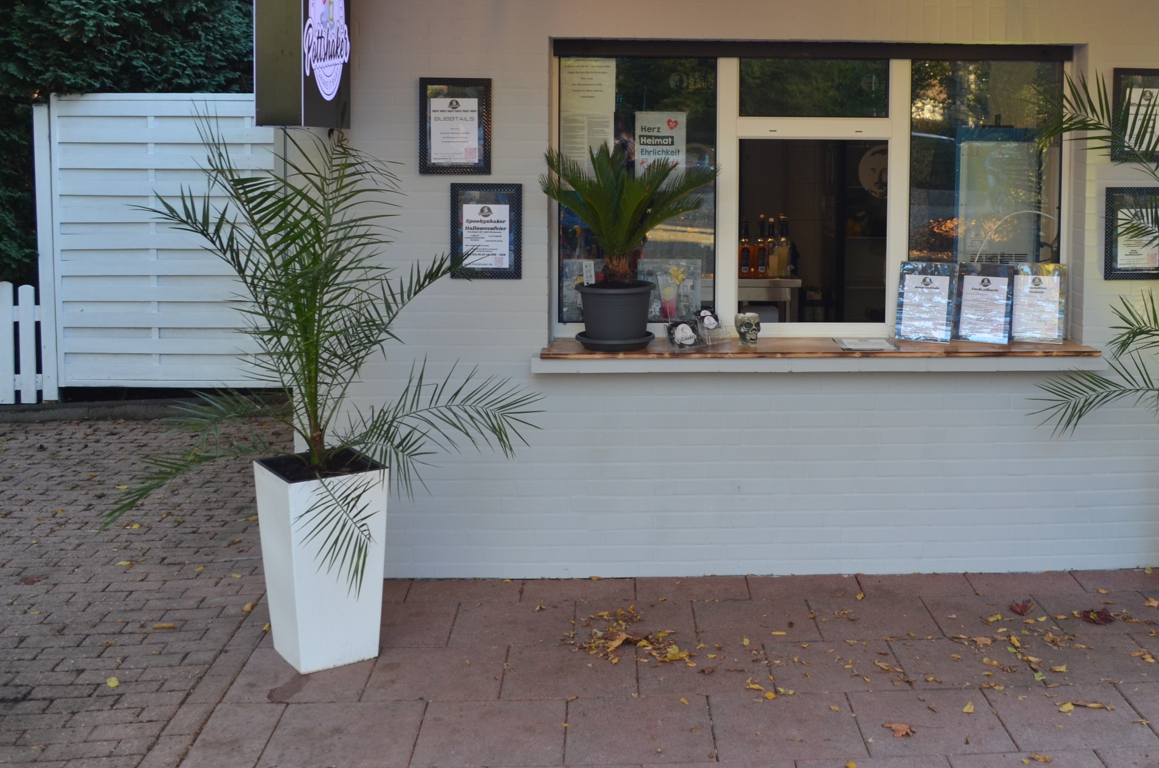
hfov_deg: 48.3
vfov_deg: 32.7
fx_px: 1285
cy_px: 211
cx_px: 678
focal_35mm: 40
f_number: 5.6
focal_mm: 18
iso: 400
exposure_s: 1/125
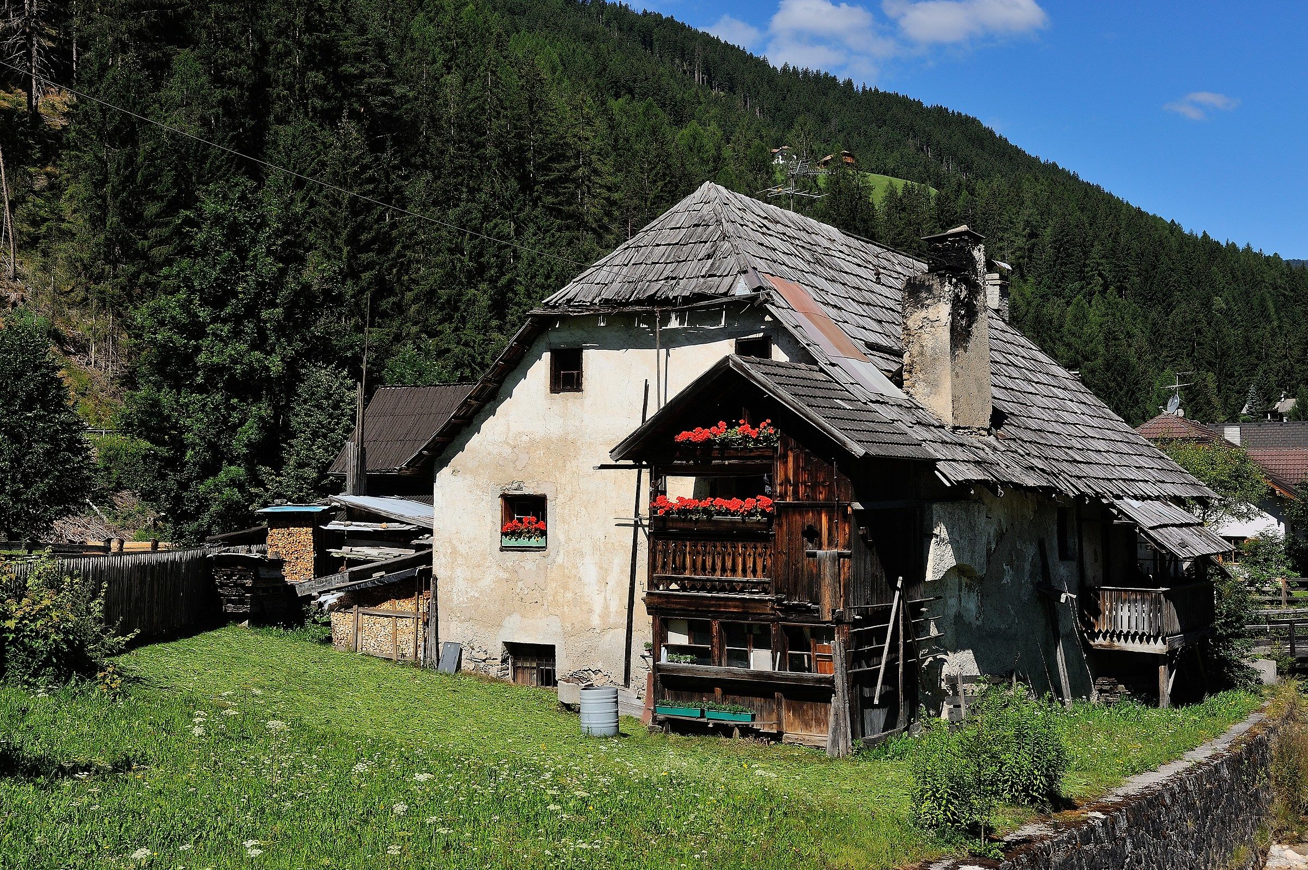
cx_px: 654
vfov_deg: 29.8
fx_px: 1634
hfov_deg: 43.6
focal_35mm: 45
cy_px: 435
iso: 200
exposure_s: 1/400
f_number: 11
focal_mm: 45
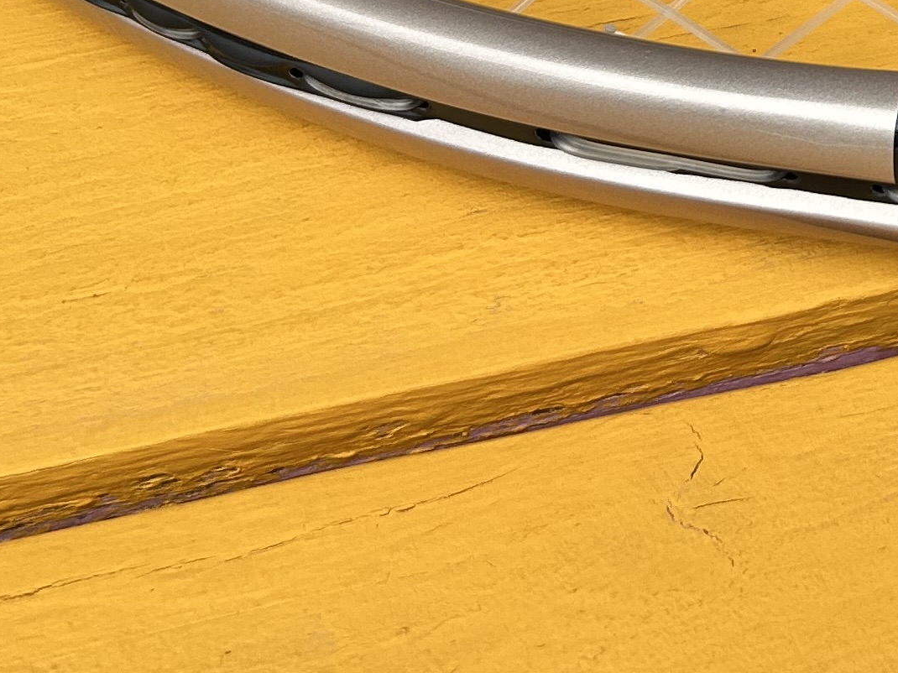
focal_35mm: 98
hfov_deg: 18.0
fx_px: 2542
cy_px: -227
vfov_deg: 14.4
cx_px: 1333
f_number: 1.5
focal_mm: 5.7
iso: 50
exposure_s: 1/1089
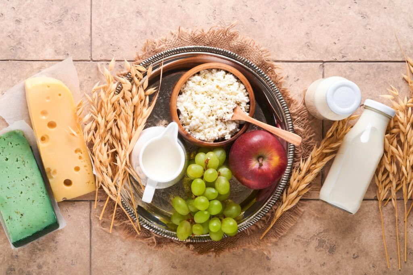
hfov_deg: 22.6
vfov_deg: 15.2
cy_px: 138
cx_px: 206
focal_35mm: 90
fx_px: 1032
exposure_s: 1/160
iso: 160
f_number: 10
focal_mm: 60
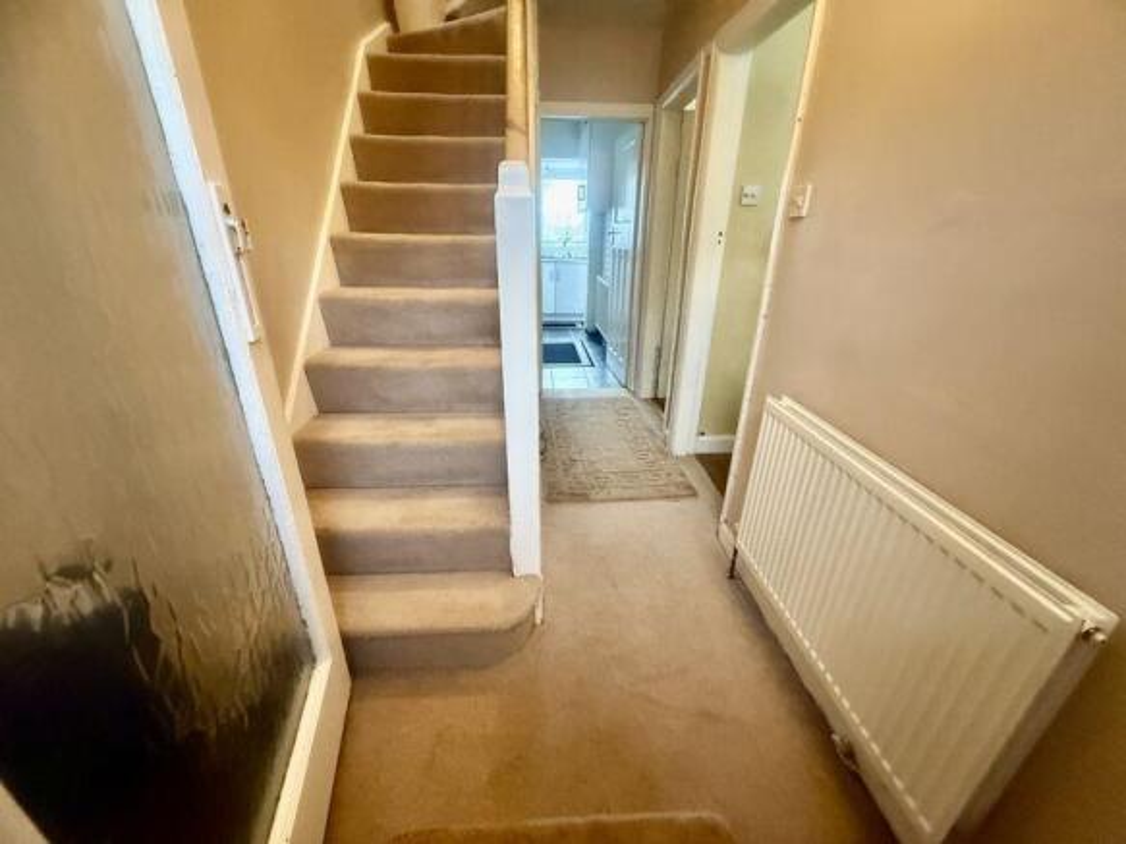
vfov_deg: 85.7
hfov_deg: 102.1
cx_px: 563
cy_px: 422
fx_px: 455
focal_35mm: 14
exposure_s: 1/50
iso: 800
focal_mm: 2.22
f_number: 2.2
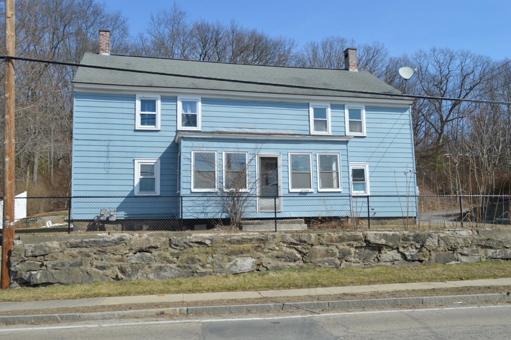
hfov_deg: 57.3
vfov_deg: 39.9
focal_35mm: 33
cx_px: 256
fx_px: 468
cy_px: 170
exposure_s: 1/320
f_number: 9
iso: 100
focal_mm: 22
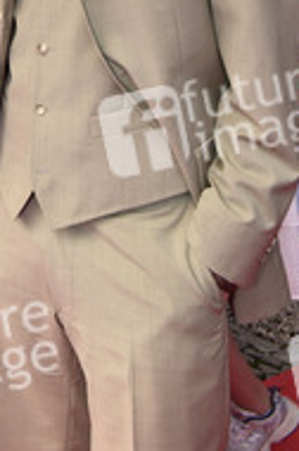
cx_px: 5
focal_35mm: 61
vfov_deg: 30.6
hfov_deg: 21.5
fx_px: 763
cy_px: 2
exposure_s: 1/200
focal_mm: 29
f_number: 7.1
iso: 400
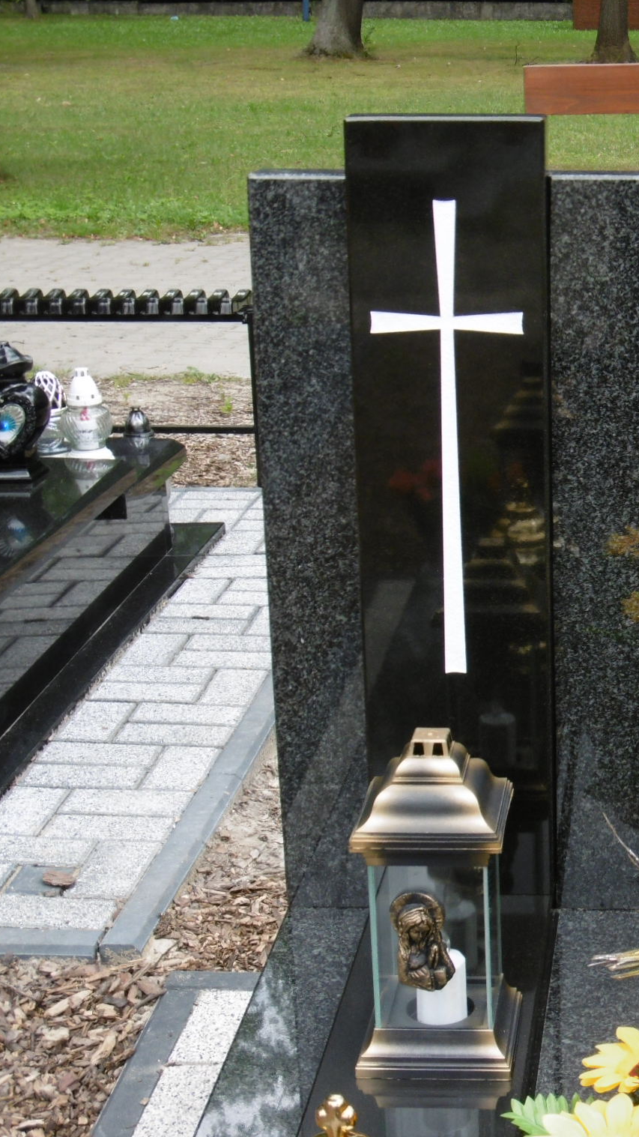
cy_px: 567
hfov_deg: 15.6
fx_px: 2260
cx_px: 714
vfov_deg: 28.2
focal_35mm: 75
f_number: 4
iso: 100
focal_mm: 9.2
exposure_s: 1/200
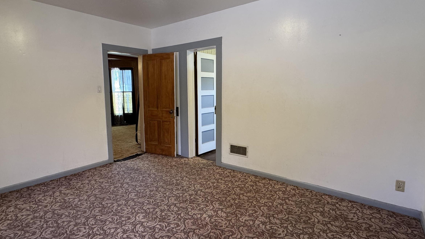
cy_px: 118
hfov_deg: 86.5
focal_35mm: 20
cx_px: 200
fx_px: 225
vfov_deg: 55.9
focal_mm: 2.22
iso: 200
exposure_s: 1/60
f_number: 2.2
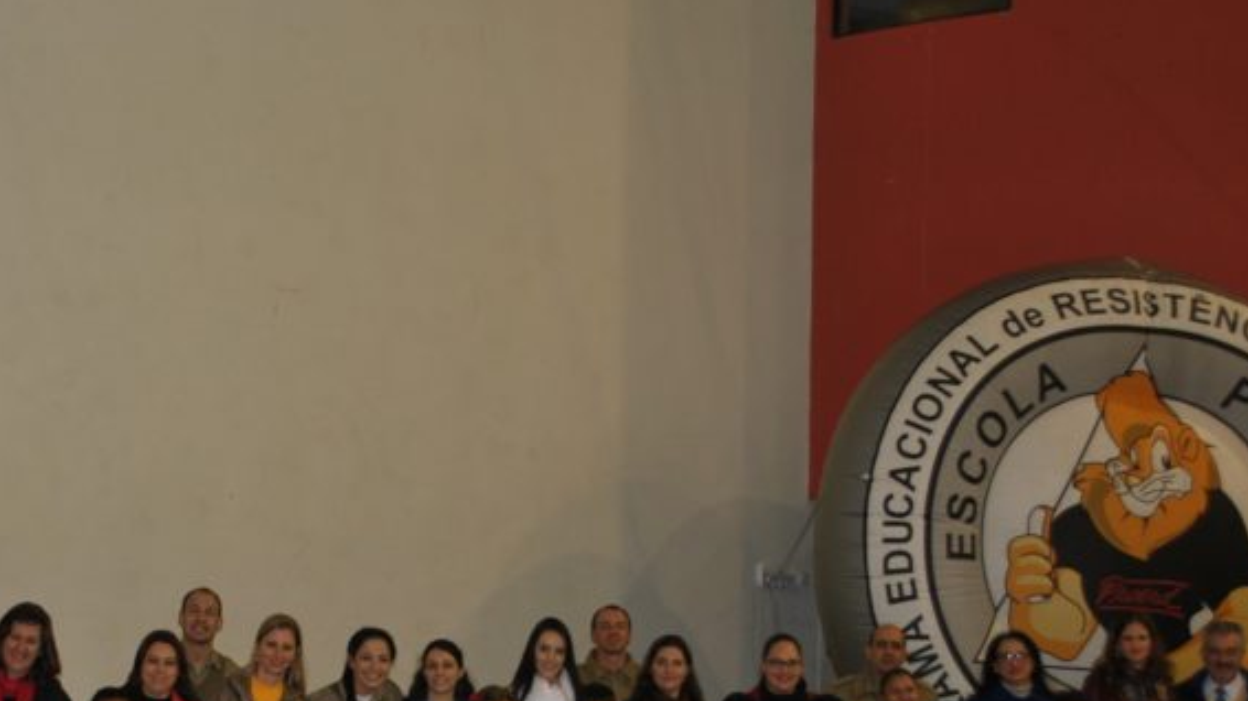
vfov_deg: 16.1
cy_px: 603
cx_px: 311
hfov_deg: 28.2
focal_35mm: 74
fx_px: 2448
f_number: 4.5
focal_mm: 26
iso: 250
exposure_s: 1/60
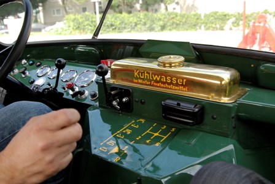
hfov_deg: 53.1
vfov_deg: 37.0
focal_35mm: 36
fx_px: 275
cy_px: 92
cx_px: 138
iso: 100
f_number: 4.5
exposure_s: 1/80
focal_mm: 24
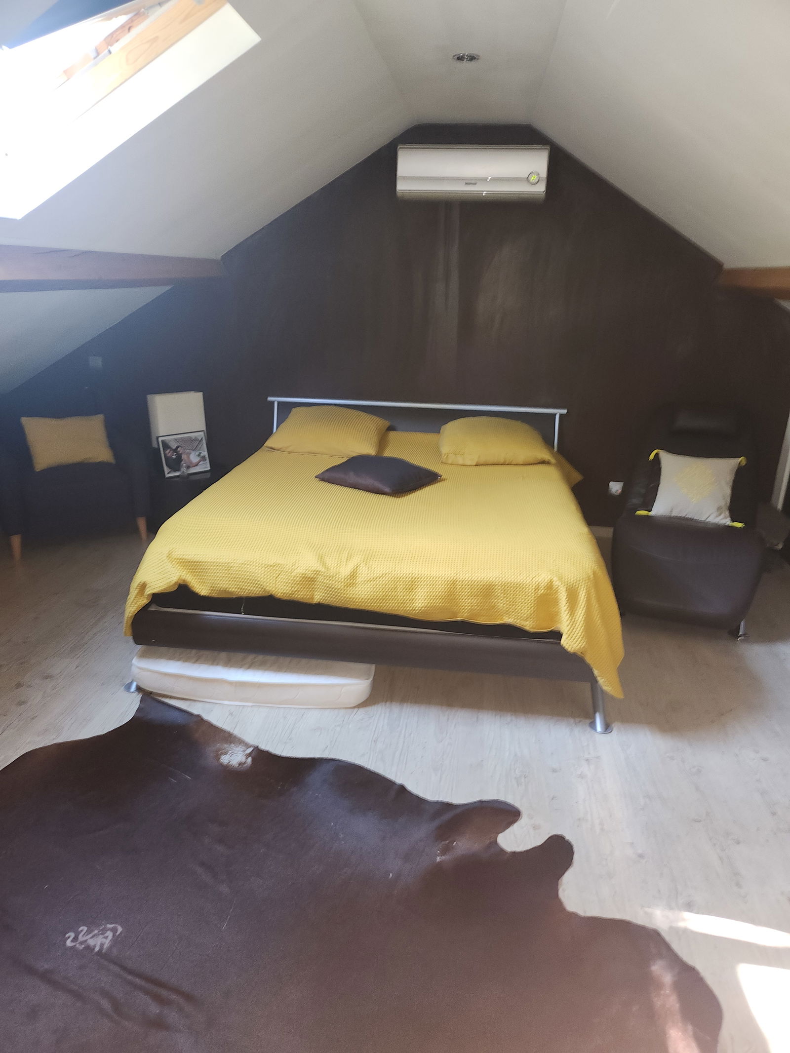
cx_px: 395
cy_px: 526
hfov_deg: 56.8
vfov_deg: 71.6
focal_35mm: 24
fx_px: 730
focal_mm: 5
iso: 125
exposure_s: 1/10
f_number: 1.8
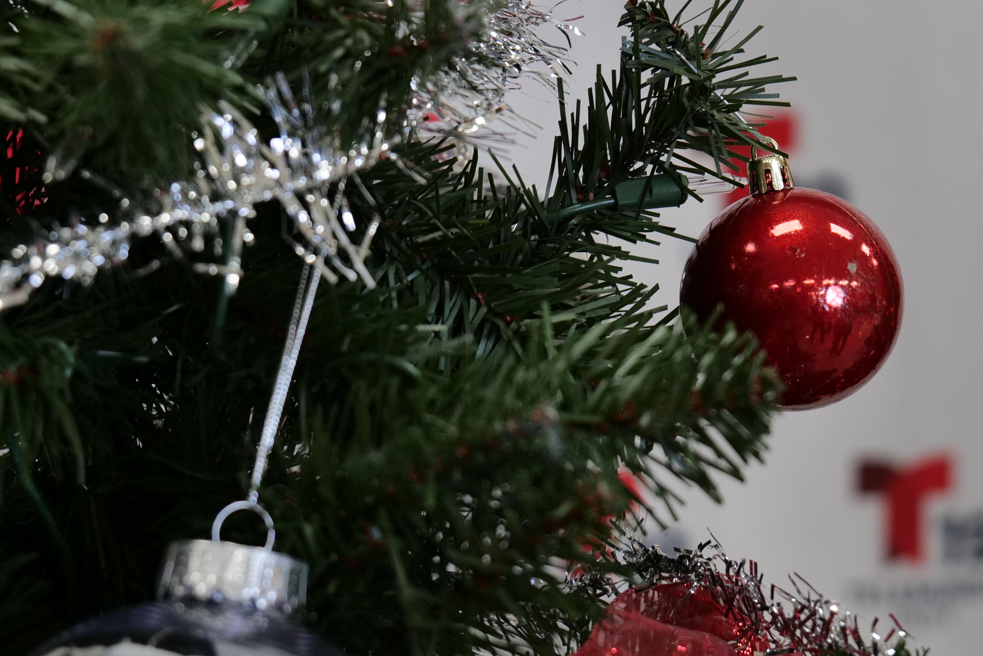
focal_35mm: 91
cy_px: 213
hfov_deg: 22.3
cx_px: 626
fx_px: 2485
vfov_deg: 15.0
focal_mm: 54
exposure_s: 1/60
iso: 1000
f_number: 5.4
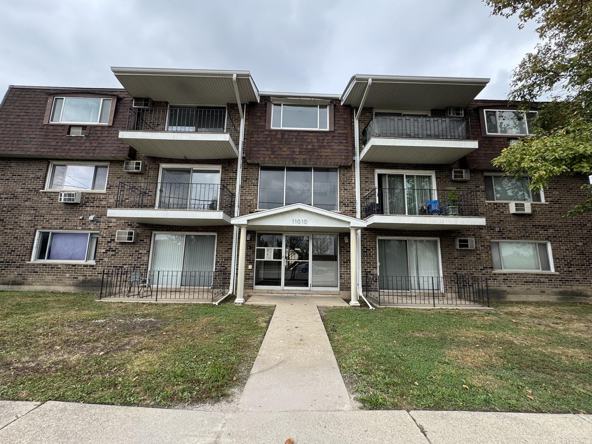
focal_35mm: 14
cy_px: 222
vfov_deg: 85.7
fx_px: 239
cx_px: 296
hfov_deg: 102.1
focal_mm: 2.22
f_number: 2.2
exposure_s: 1/371
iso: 40
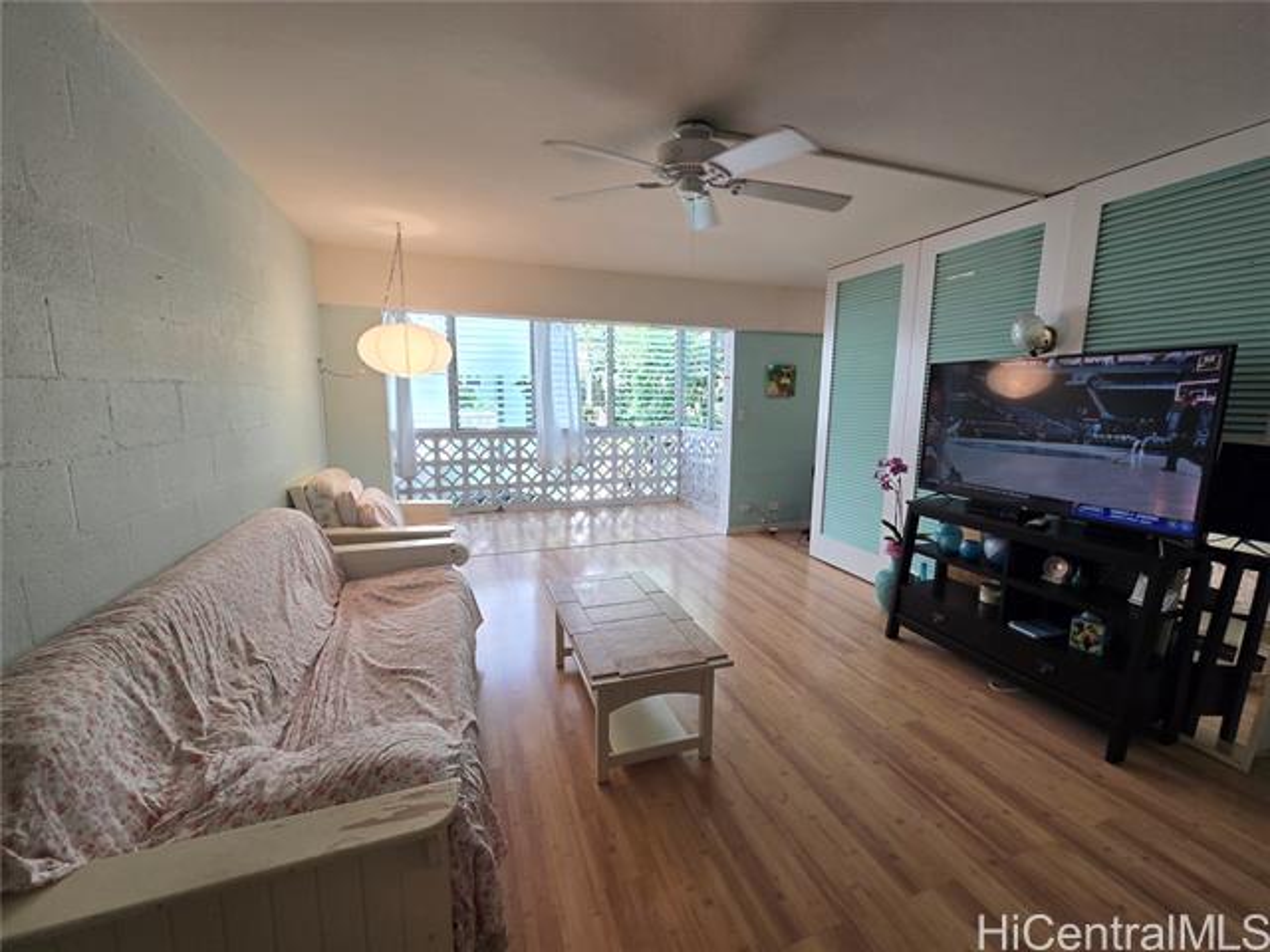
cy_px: 476
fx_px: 477
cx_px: 635
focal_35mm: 13
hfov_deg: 106.2
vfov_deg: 89.9
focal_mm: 2.2
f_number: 2.2
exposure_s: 1/60
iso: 50
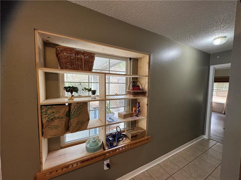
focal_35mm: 14
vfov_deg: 85.7
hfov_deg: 102.1
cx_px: 120
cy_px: 90
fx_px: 97
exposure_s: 1/120
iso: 160
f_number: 2.2
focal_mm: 2.22
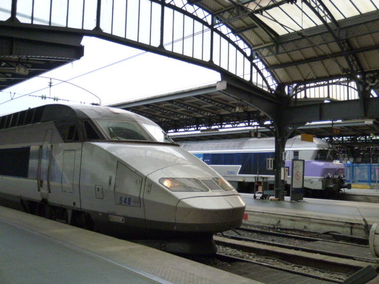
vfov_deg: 41.8
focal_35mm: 34
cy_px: 142
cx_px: 190
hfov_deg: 54.0
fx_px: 372
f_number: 2.8
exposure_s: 1/60
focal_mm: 6.1
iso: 320
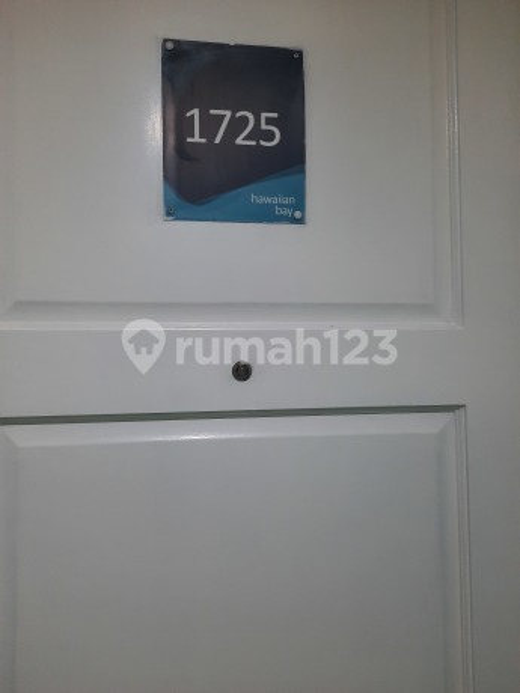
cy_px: 346
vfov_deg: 69.4
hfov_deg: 54.9
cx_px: 260
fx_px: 501
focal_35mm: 25
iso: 400
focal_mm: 4.6
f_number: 2
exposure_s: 1/25
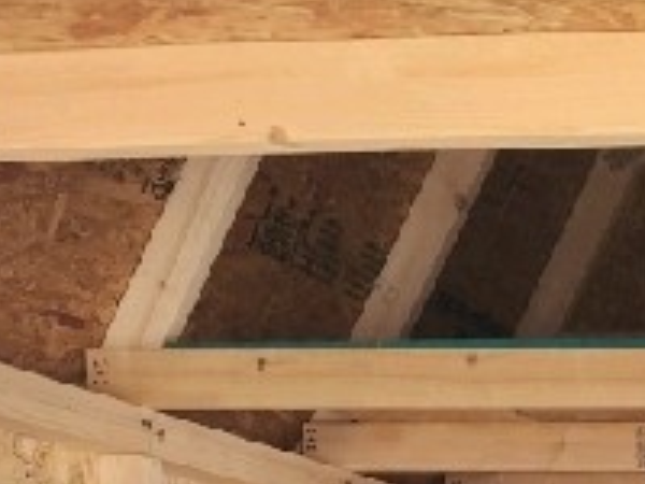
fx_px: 1714
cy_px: 887
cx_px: 1096
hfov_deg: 17.8
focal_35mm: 92
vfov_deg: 14.1
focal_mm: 5.4
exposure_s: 1/120
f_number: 1.8
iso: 25
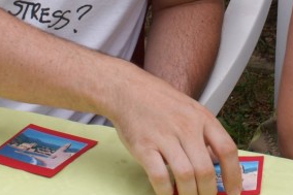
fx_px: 1448
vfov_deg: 7.6
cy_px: -33
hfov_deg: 11.5
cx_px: 204
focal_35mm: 178
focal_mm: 28
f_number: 8
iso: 100
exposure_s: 1/125
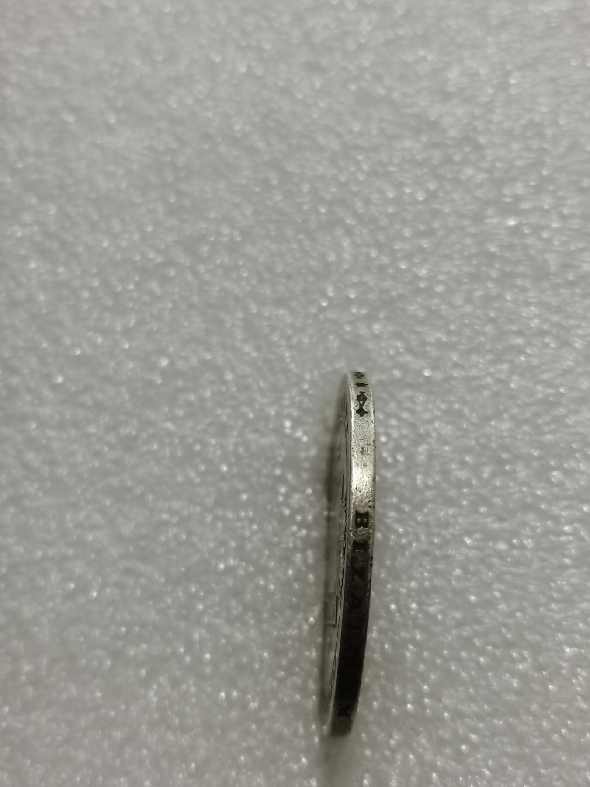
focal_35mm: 58
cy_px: 394
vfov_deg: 33.2
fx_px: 1318
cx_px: 295
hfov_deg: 25.2
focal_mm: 5.58
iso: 64
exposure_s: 1/120
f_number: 1.8
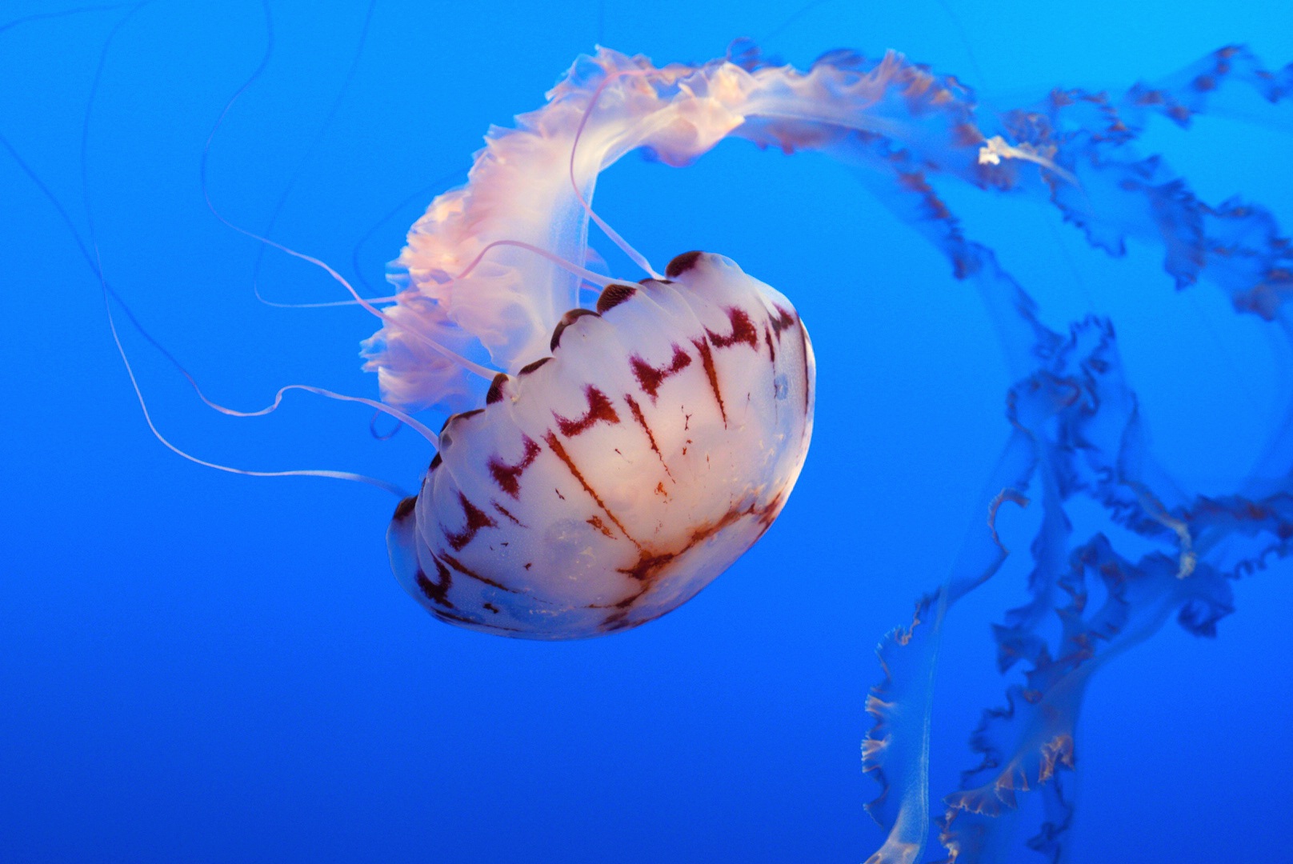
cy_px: 432
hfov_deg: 24.4
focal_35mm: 83
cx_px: 646
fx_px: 2992
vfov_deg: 16.4
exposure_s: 1/161
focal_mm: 55.5
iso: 1000
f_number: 2.8
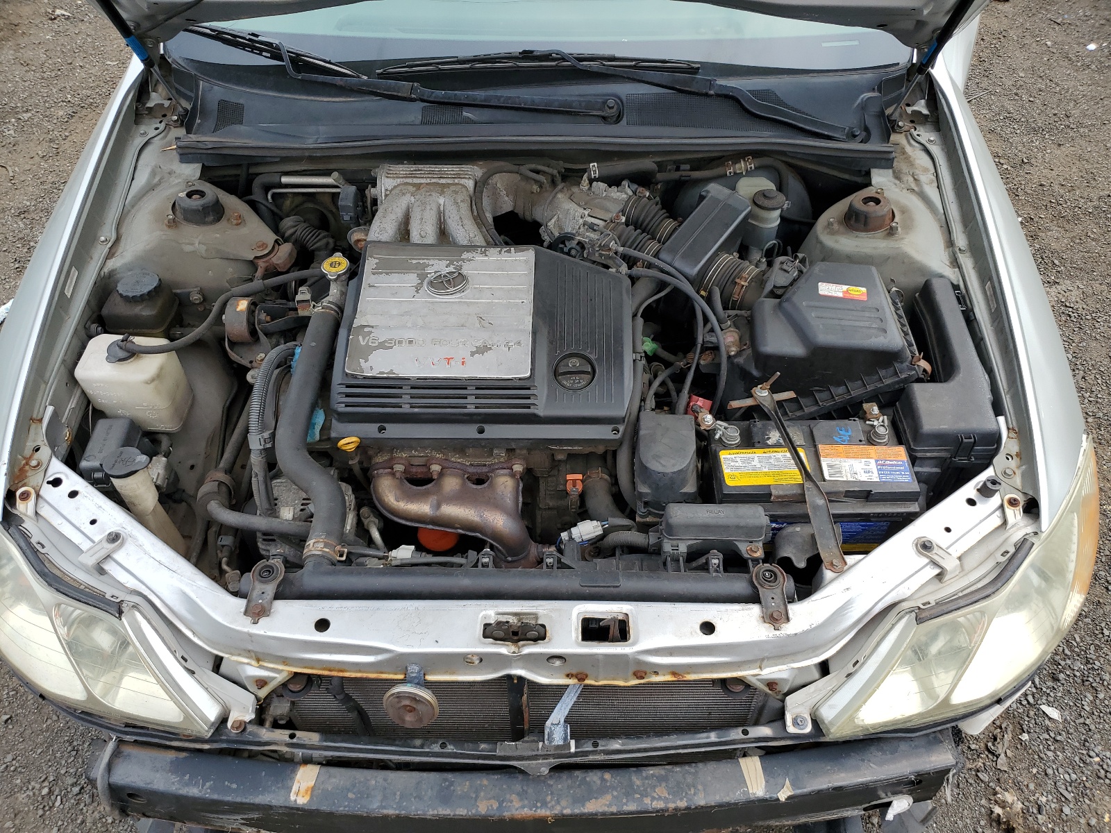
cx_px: 556
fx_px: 834
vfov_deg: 53.1
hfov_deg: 67.3
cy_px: 416
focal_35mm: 26
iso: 50
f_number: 1.5
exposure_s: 1/1429
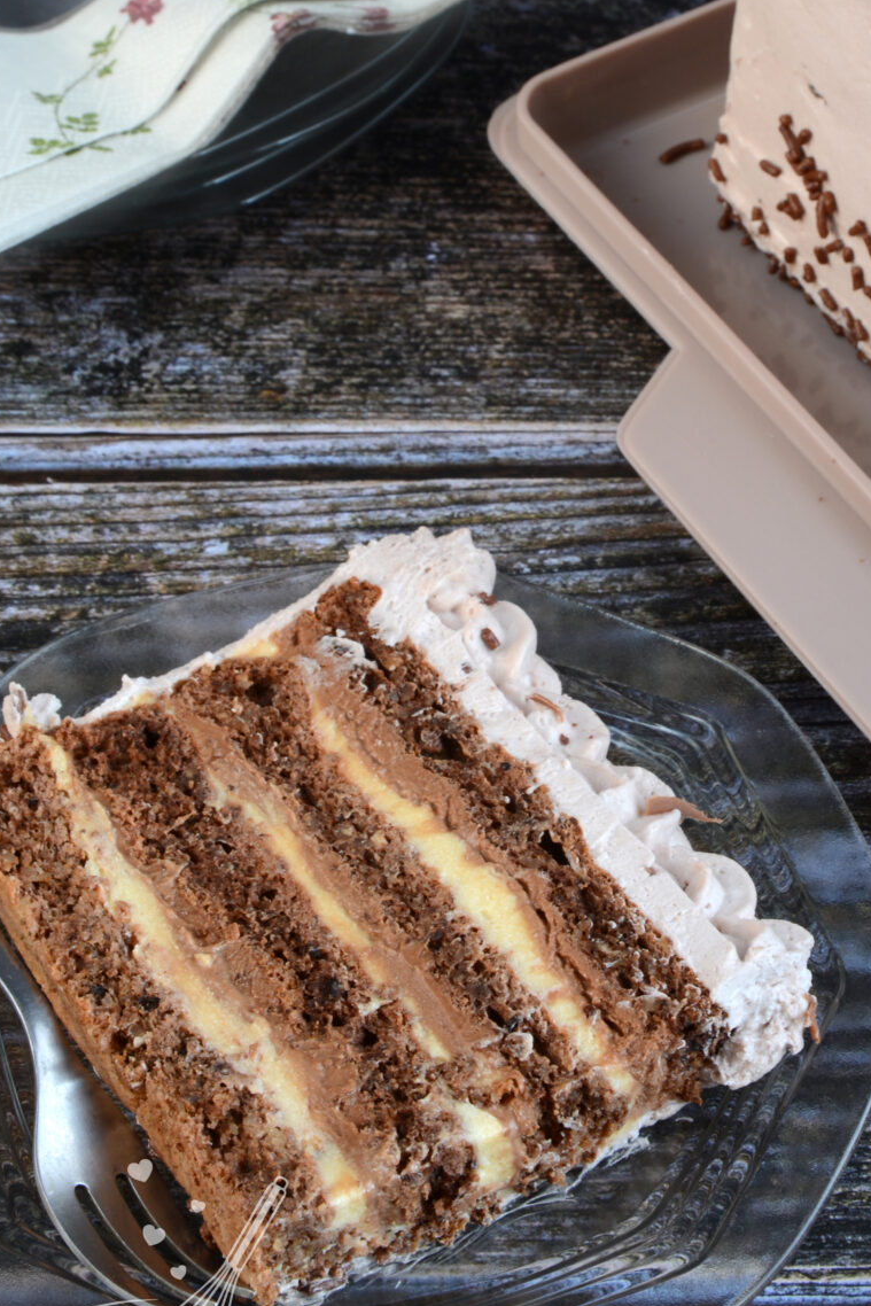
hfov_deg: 12.0
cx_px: 616
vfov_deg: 17.9
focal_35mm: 114
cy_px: 474
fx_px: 4130
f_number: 13
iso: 100
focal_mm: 45
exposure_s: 1.3
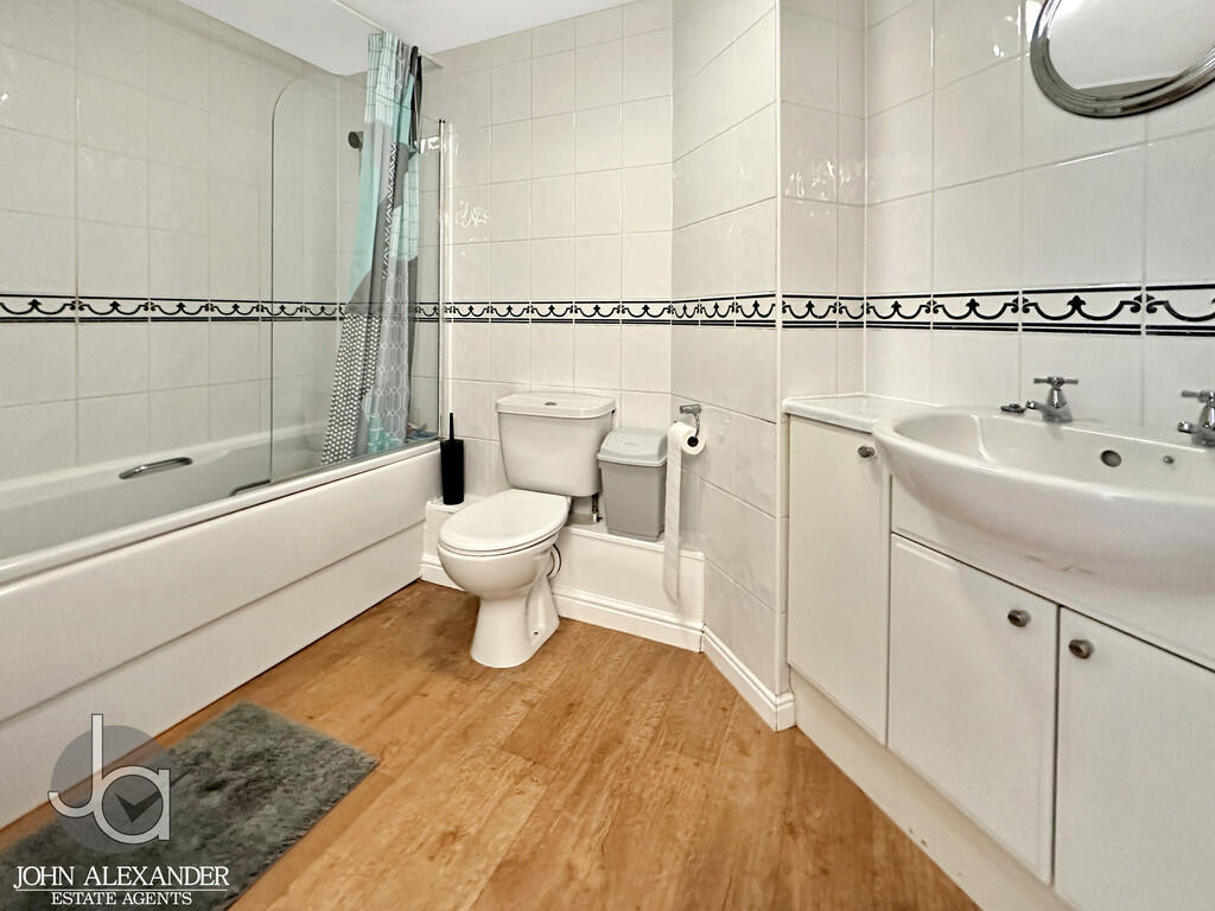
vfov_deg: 85.7
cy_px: 456
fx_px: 491
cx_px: 608
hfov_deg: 102.1
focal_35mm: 14
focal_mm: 2.22
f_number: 2.2
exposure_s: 1/50
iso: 1000
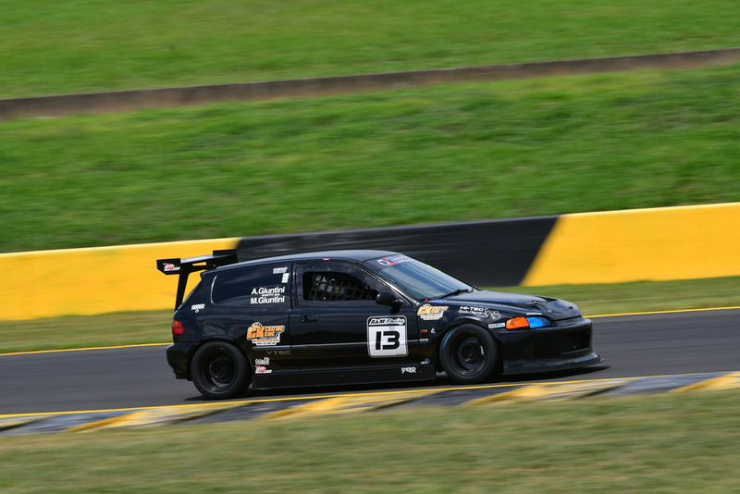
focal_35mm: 345
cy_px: 247
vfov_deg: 4.0
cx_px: 370
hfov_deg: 6.0
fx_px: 7094
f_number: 13
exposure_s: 1/320
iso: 200
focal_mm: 230
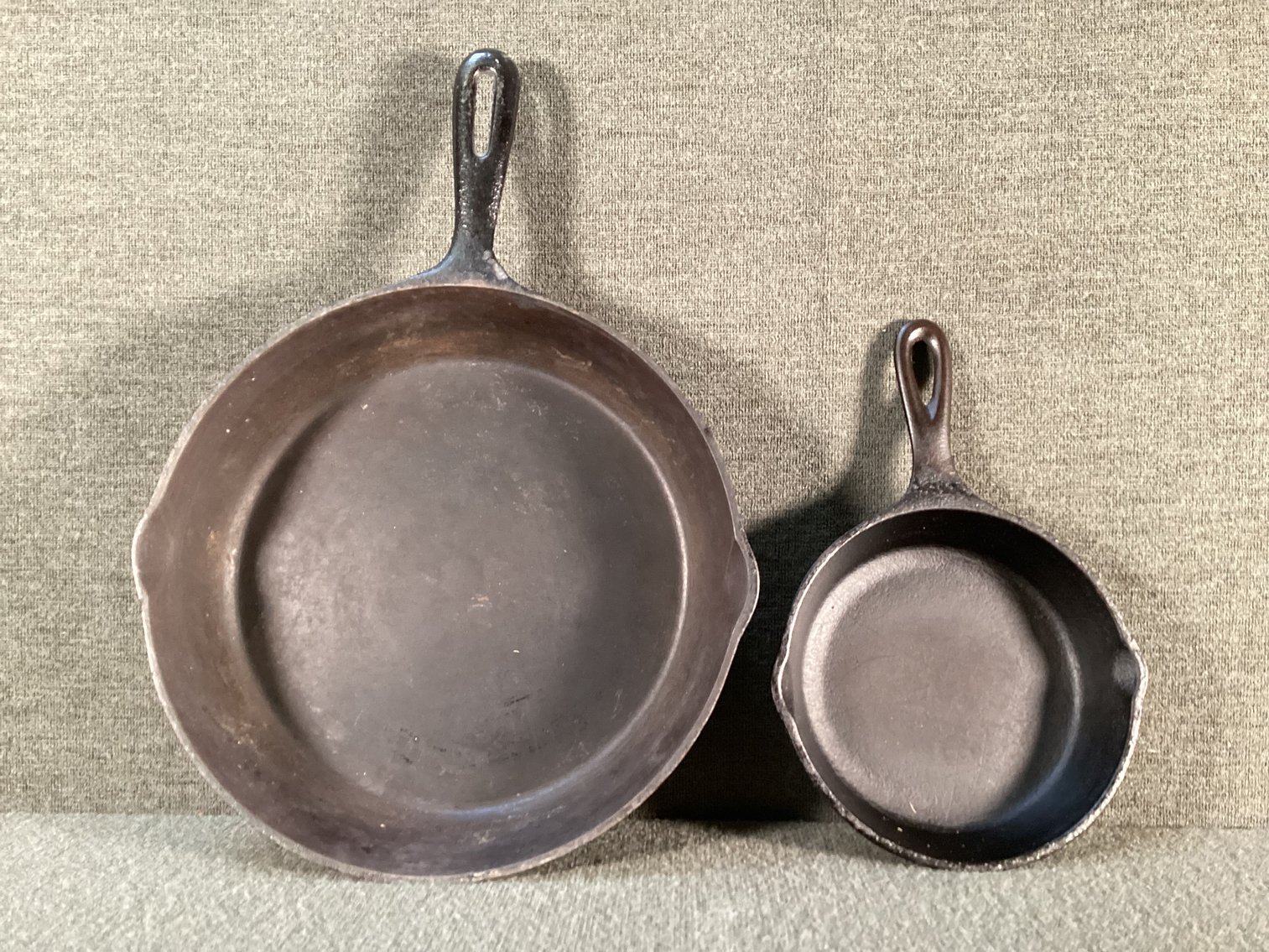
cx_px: 634
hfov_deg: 58.3
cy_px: 476
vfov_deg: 45.4
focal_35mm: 31
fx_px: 1137
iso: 320
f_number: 2.4
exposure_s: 1/40
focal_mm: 3.3
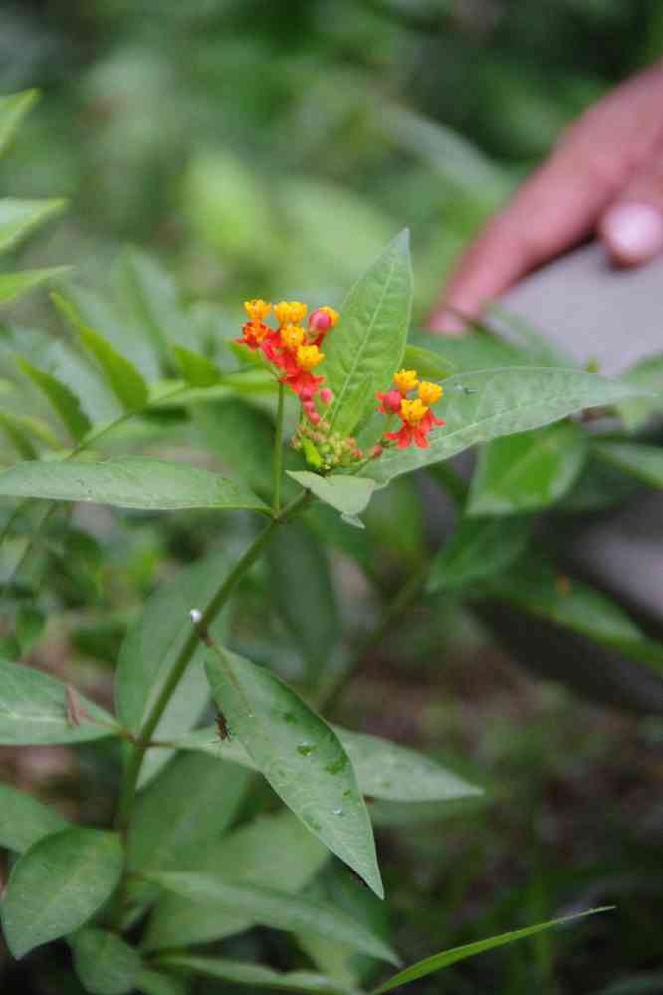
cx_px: 332
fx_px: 5911
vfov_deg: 9.6
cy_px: 498
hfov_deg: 6.4
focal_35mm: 214
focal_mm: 142.5
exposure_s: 1/40
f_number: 5.6
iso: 3200
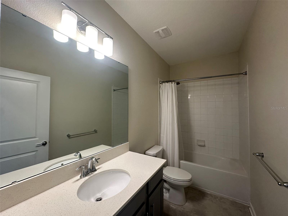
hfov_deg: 102.1
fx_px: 116
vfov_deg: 85.7
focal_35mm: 14
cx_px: 144
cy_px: 108
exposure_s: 1/120
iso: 200
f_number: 2.2
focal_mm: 2.22
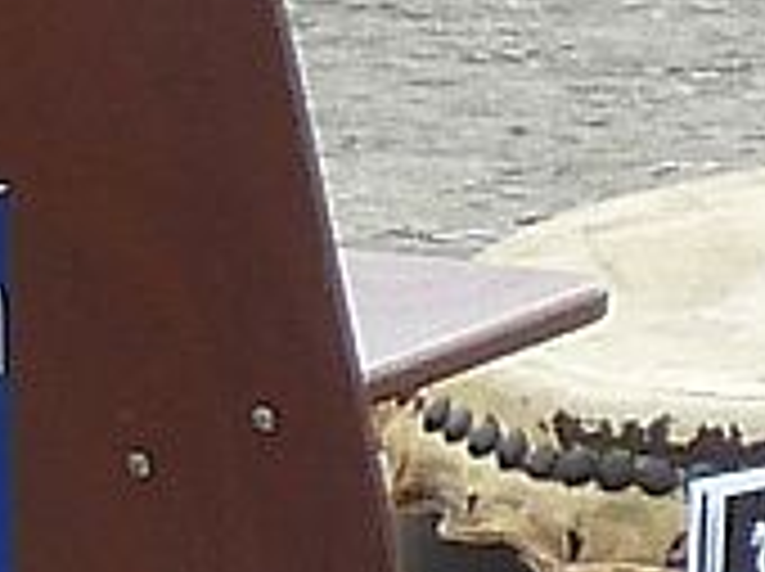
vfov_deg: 0.4
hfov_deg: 0.5
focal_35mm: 3616
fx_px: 79800
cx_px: -396
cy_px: 1221
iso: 80
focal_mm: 49.2
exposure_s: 1/125
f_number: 4.9
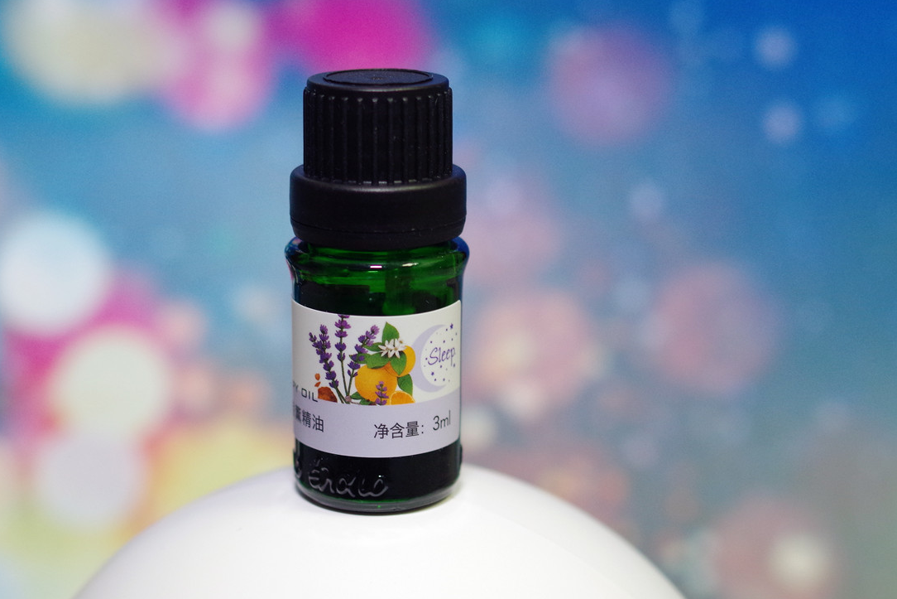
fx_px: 1670
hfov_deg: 30.1
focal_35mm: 67
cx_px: 405
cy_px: 354
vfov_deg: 20.3
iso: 800
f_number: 4
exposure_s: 1/50
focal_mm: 35
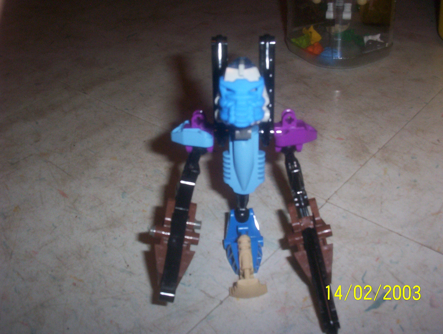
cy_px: 167
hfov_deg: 47.8
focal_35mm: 39
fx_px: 500
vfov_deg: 37.0
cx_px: 222
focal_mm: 6
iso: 140
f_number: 4.5
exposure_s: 1/30
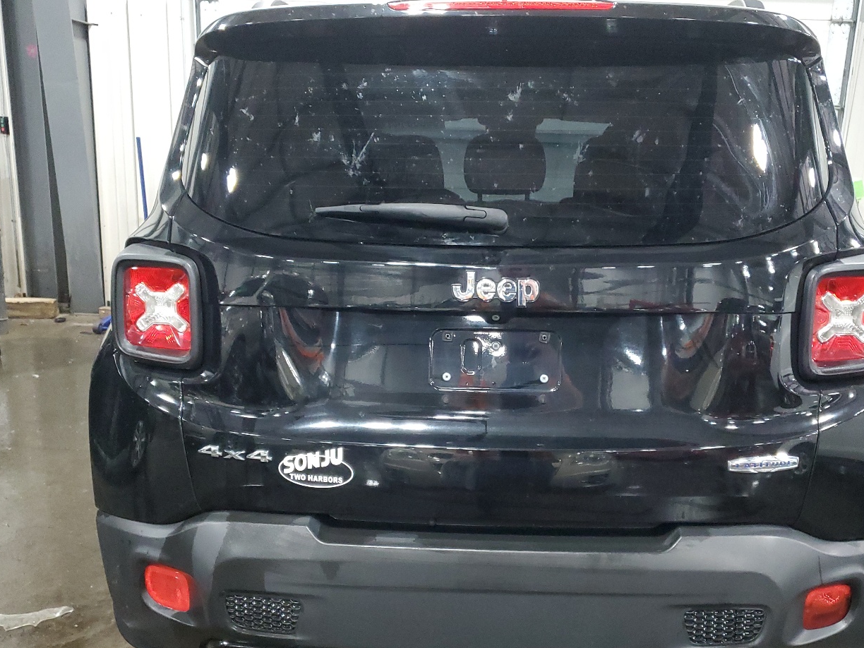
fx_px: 849
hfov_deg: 53.8
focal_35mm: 34
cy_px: 378
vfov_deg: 41.7
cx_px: 479
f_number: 1.5
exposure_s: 1/60.2
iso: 419
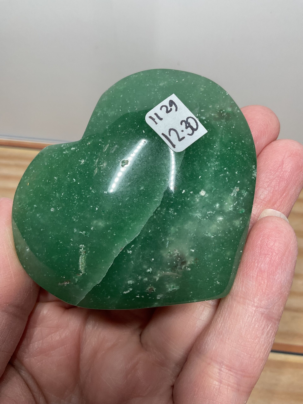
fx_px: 338
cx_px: 152
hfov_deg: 48.2
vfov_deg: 61.7
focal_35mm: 29
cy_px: 202
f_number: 1.8
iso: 32
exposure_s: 1/50
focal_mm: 3
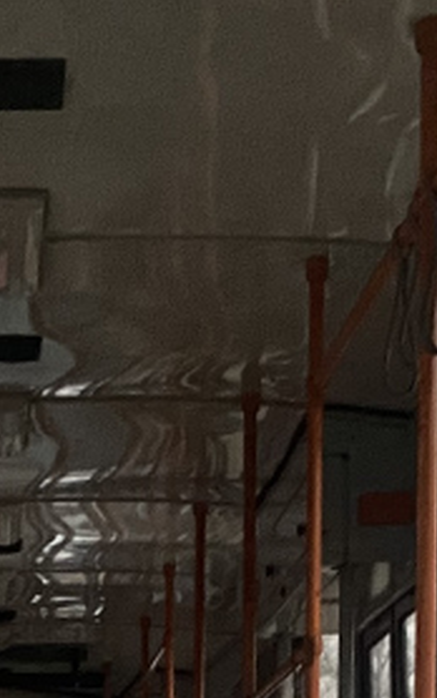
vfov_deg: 14.8
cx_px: -20
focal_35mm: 129
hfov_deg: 10.1
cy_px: 1101
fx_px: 2456
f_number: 1.8
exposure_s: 1/30
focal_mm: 4.25
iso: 800
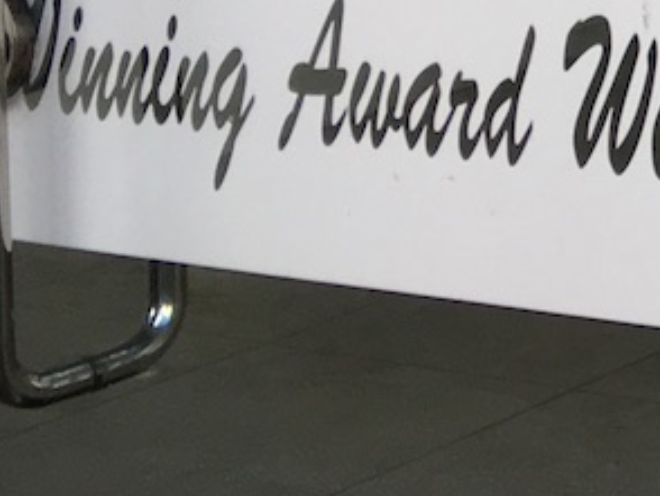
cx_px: 1589
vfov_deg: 10.0
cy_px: -368
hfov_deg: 11.5
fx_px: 2710
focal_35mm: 142
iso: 25
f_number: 2.2
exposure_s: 1/345
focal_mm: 4.15
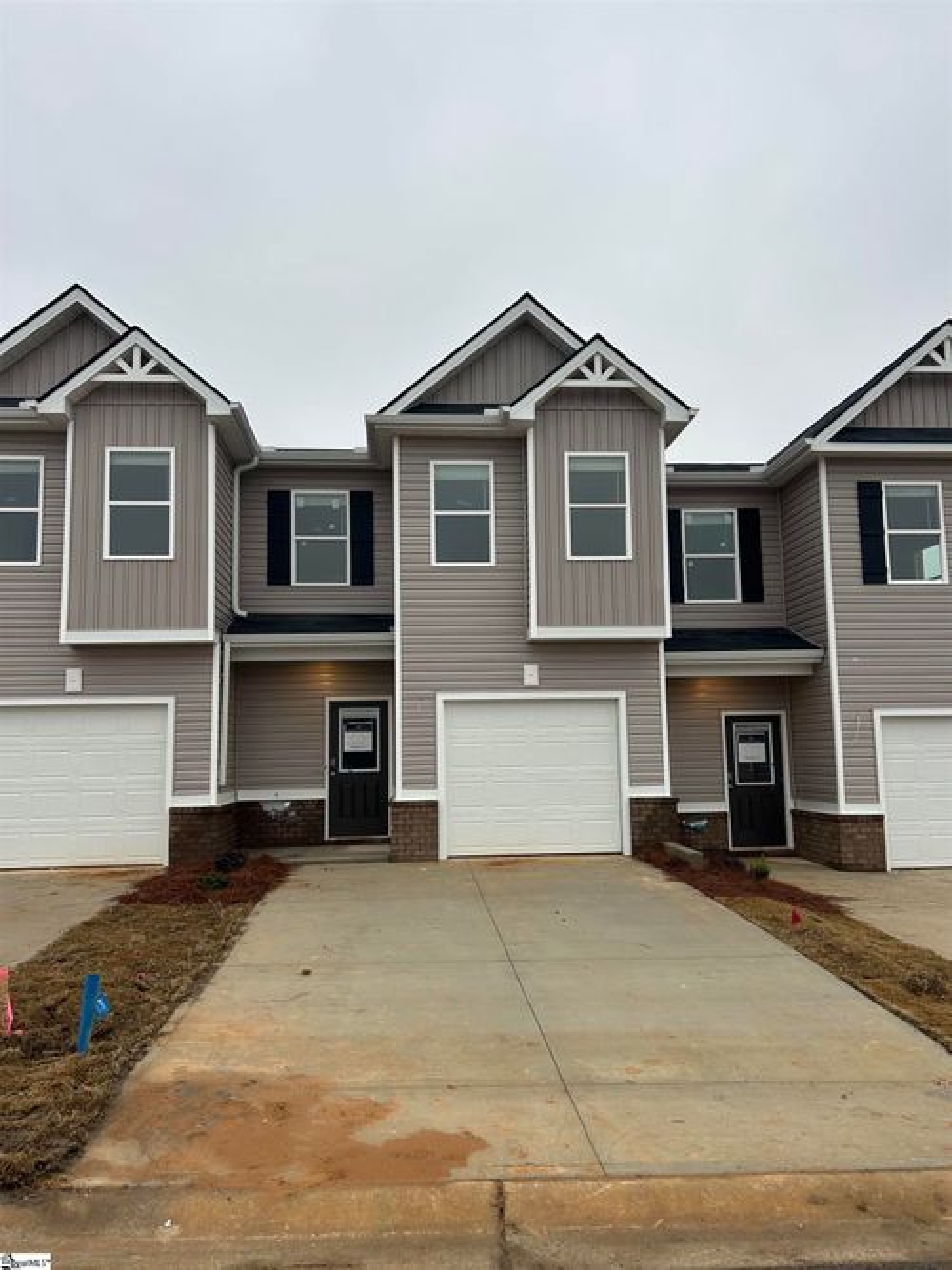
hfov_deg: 53.0
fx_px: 954
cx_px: 476
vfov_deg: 67.3
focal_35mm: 26
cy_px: 635
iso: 50
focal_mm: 5.7
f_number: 1.5
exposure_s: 1/567
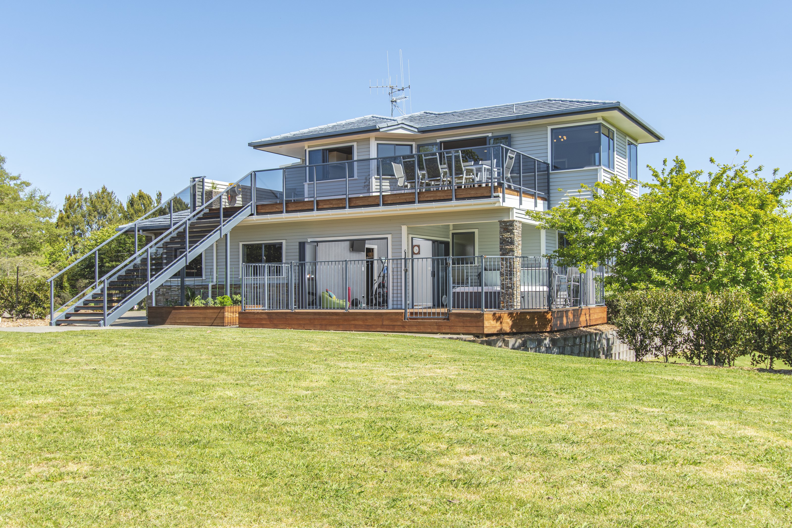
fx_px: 792
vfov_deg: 36.9
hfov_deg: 53.1
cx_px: 396
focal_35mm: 36
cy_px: 264
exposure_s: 1/400
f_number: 6.3
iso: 100
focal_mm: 24
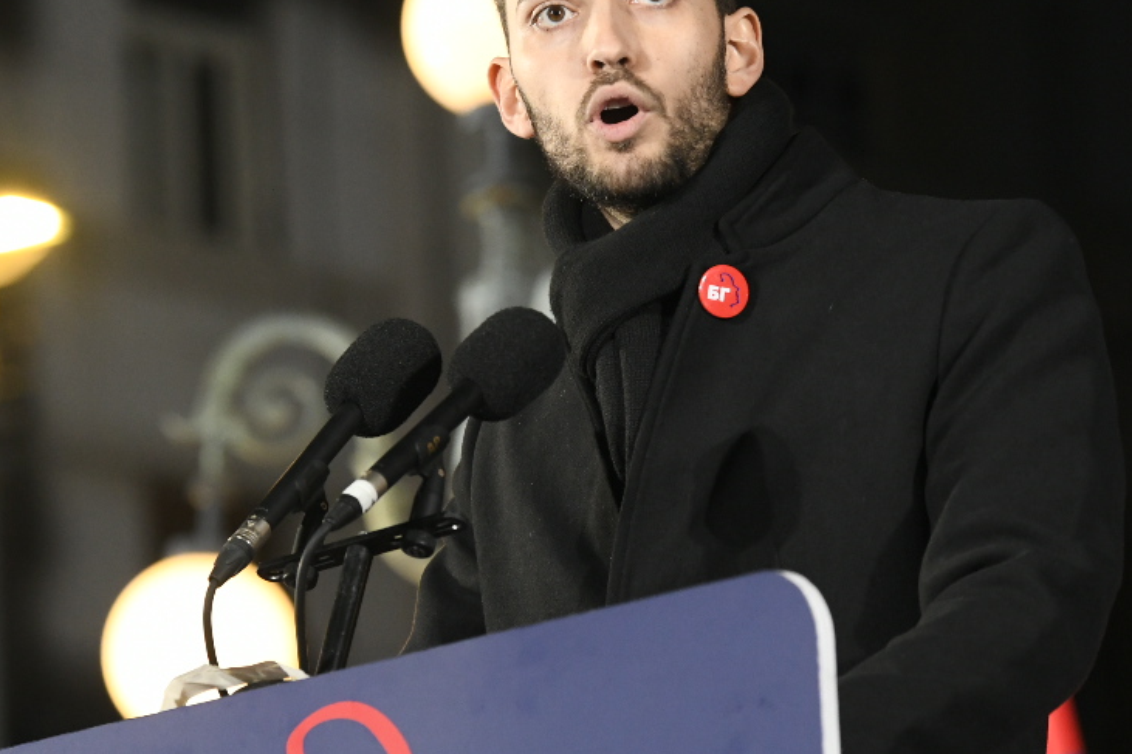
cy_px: 381
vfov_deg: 5.2
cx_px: 619
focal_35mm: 266
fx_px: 8362
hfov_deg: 7.7
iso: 2000
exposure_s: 1/500
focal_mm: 120
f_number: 4
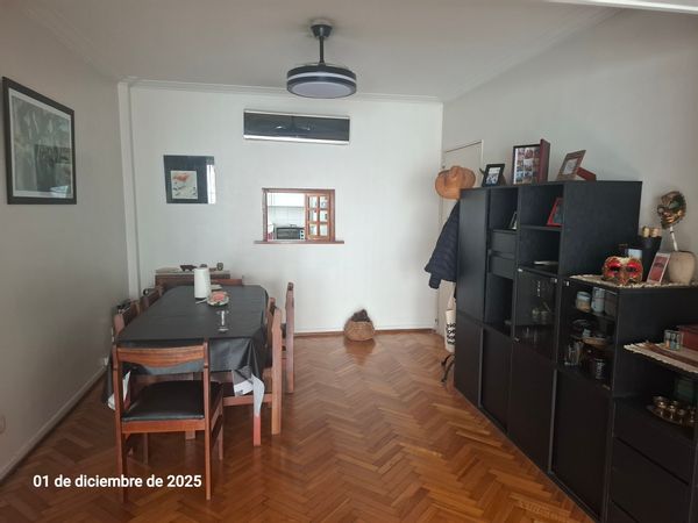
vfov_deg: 58.9
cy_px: 262
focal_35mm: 23
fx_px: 464
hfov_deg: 73.9
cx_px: 349
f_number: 1.8
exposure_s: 1/30
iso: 320
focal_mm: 5.54
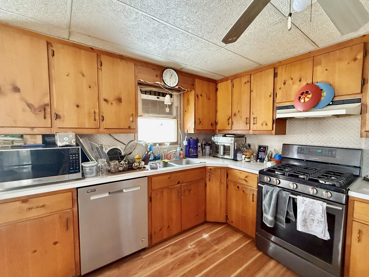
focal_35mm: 16
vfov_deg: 78.1
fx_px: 171
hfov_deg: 94.2
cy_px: 142
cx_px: 202
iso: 800
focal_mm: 2.22
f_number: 2.2
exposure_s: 1/60
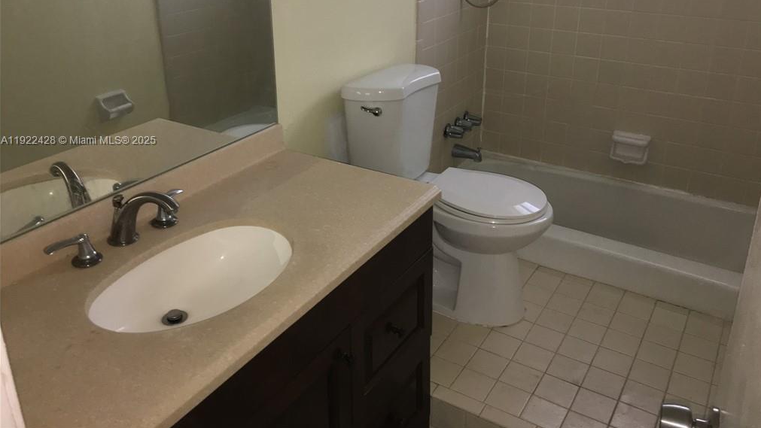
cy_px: 141
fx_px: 646
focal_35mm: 32
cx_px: 385
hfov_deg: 61.0
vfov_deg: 36.3
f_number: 2.2
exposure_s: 1/24
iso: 125
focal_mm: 4.15
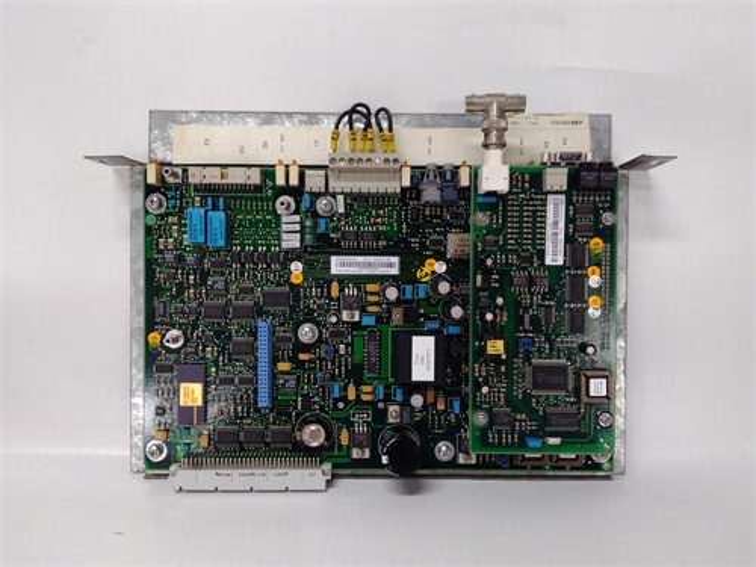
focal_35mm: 27
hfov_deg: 65.3
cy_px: 284
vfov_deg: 51.4
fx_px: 590
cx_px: 378
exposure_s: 1/33
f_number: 2
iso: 218
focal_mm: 3.79
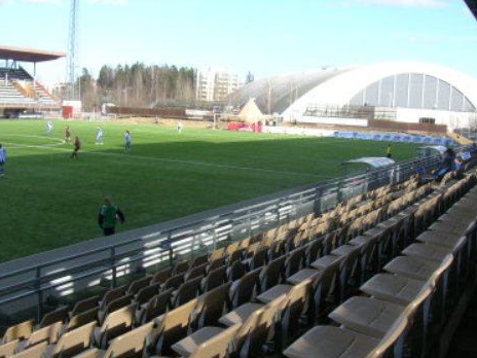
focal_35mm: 44
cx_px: 264
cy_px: 188
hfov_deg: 42.9
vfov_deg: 32.9
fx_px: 606
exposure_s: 1/151
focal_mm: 5.7
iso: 50
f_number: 4.9
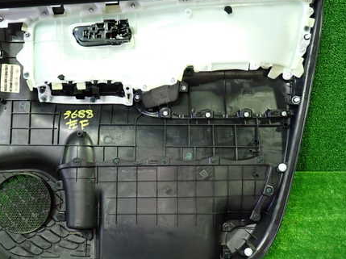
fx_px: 350
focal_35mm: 35
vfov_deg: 40.6
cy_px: 132
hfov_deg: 52.2
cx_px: 131
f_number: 2
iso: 500
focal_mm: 4.5
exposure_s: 1/30
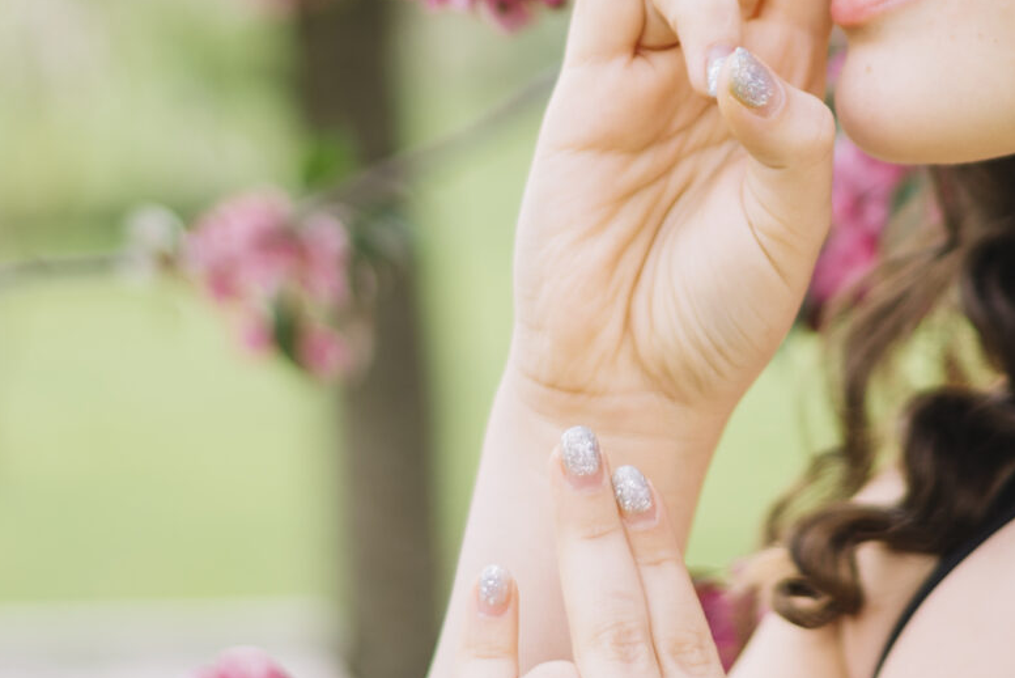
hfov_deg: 12.4
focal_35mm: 165
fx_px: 4654
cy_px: -92
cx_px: 602
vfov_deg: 8.3
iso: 125
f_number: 2
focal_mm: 50
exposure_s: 1/500
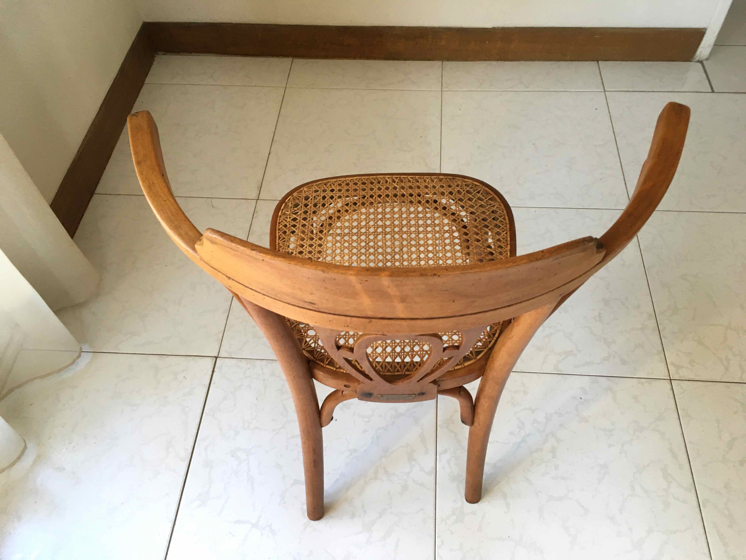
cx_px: 373
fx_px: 625
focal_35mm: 29
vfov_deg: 48.2
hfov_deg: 61.7
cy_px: 280
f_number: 2.2
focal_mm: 4.15
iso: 100
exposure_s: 1/33
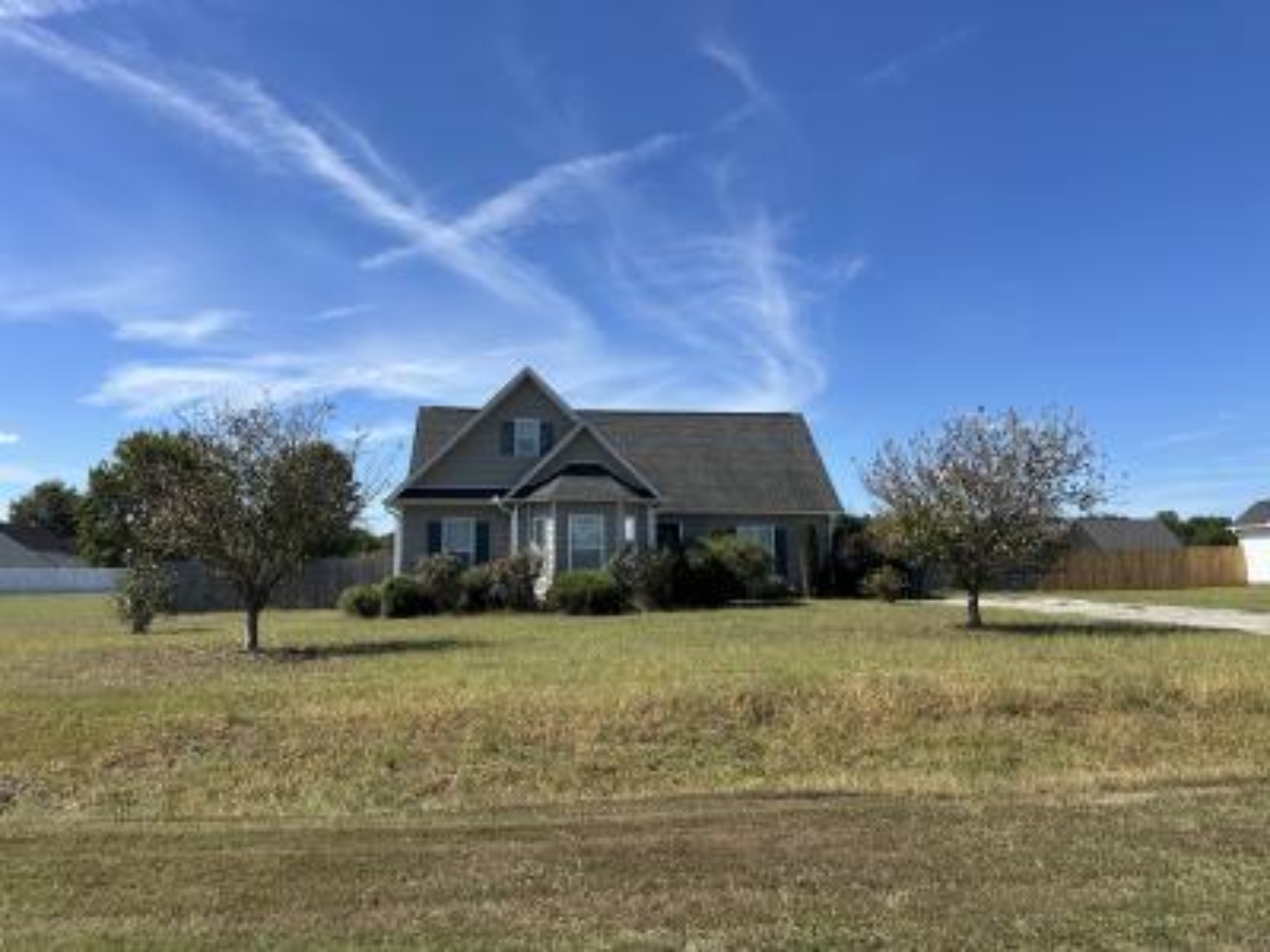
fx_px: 881
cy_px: 476
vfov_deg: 56.8
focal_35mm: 24
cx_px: 635
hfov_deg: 71.6
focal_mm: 6.86
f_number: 1.78
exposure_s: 1/4016
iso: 80
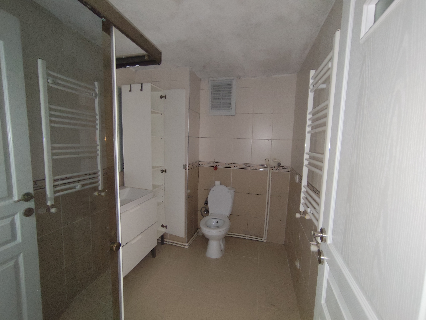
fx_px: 197
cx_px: 213
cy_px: 160
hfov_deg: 94.5
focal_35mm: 16
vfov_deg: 78.2
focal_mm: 1.65
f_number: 2.2
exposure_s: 1/33.3
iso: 640
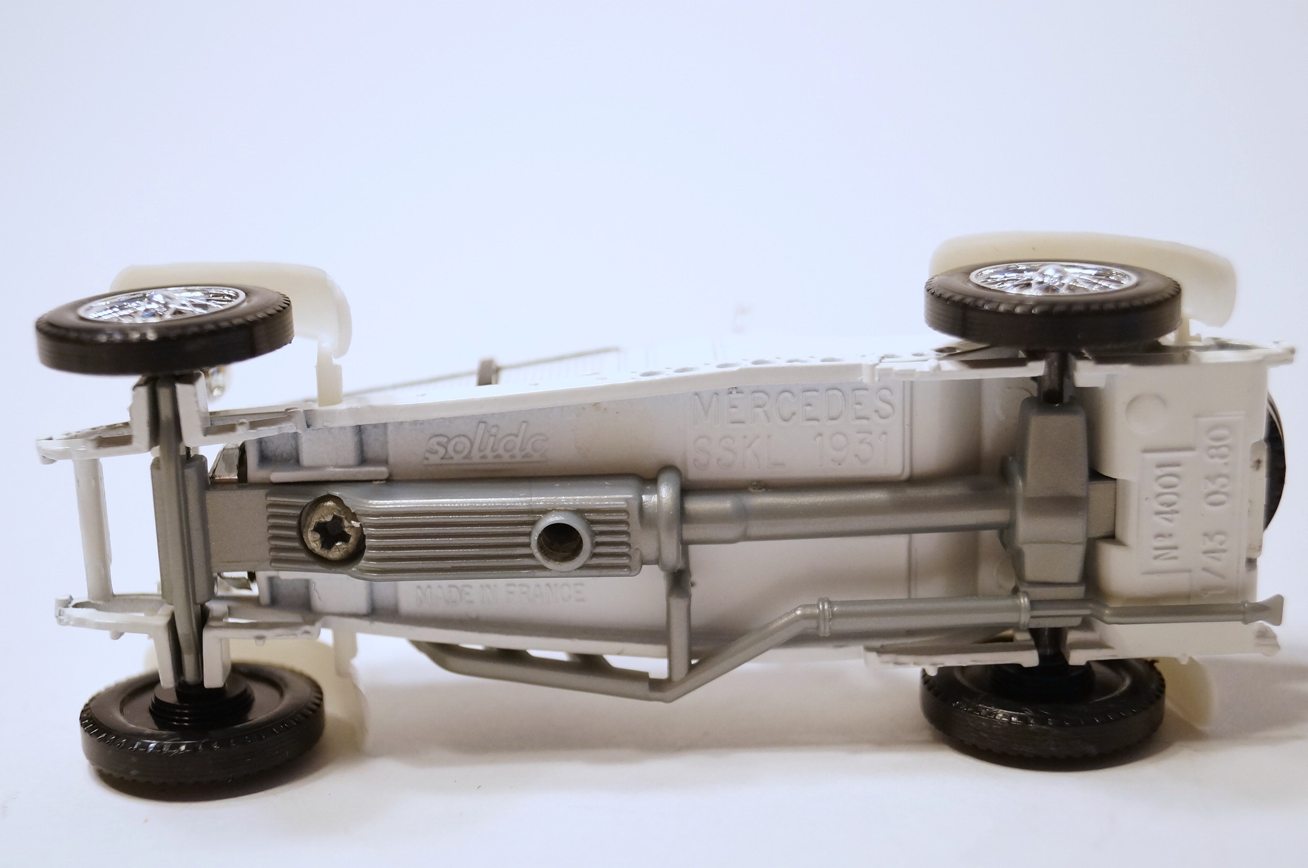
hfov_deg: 33.4
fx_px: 2177
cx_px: 654
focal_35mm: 60
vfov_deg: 22.5
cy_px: 434
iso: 800
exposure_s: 1/80
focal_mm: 40
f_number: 5
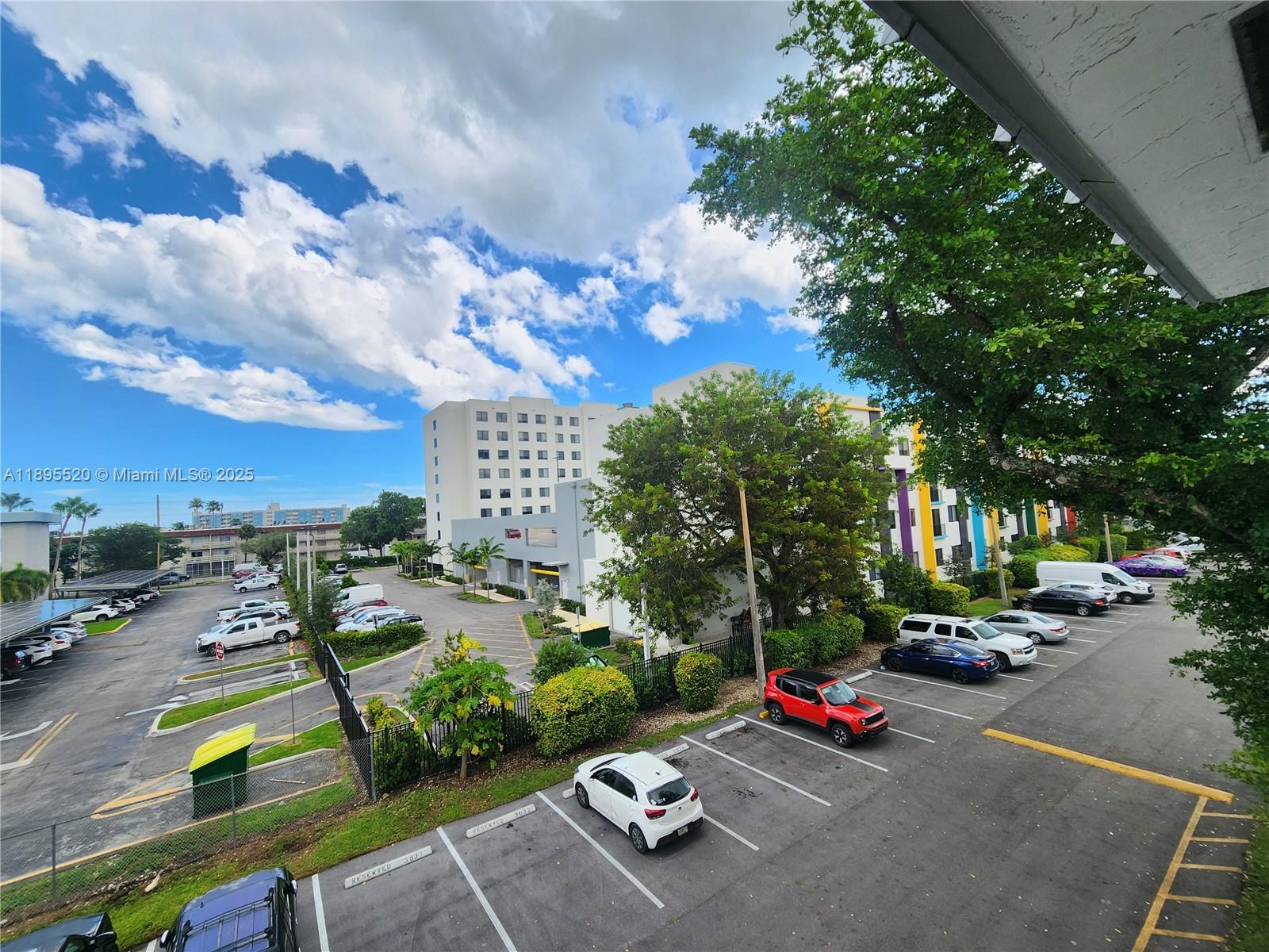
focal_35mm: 13
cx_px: 634
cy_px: 476
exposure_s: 1/594
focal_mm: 2.2
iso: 50
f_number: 2.2
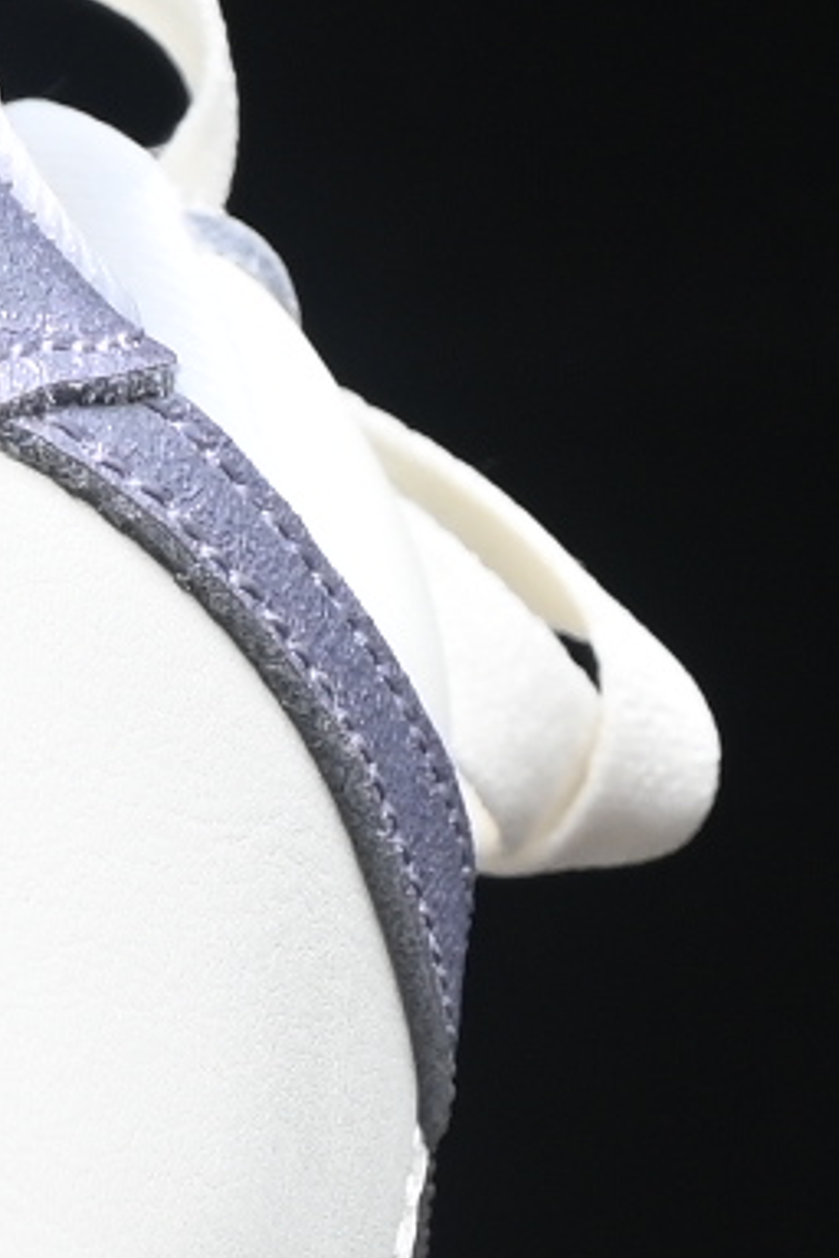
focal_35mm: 544
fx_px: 19016
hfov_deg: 2.5
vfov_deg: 3.8
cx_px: -1242
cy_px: 278
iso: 160
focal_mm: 50
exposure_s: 1/60
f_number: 6.3
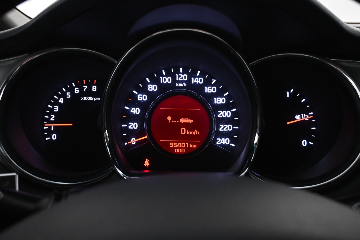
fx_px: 397
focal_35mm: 40
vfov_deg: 33.6
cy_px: 120
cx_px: 180
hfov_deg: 48.7
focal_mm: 26.5
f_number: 4.5
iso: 2200
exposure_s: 1/40
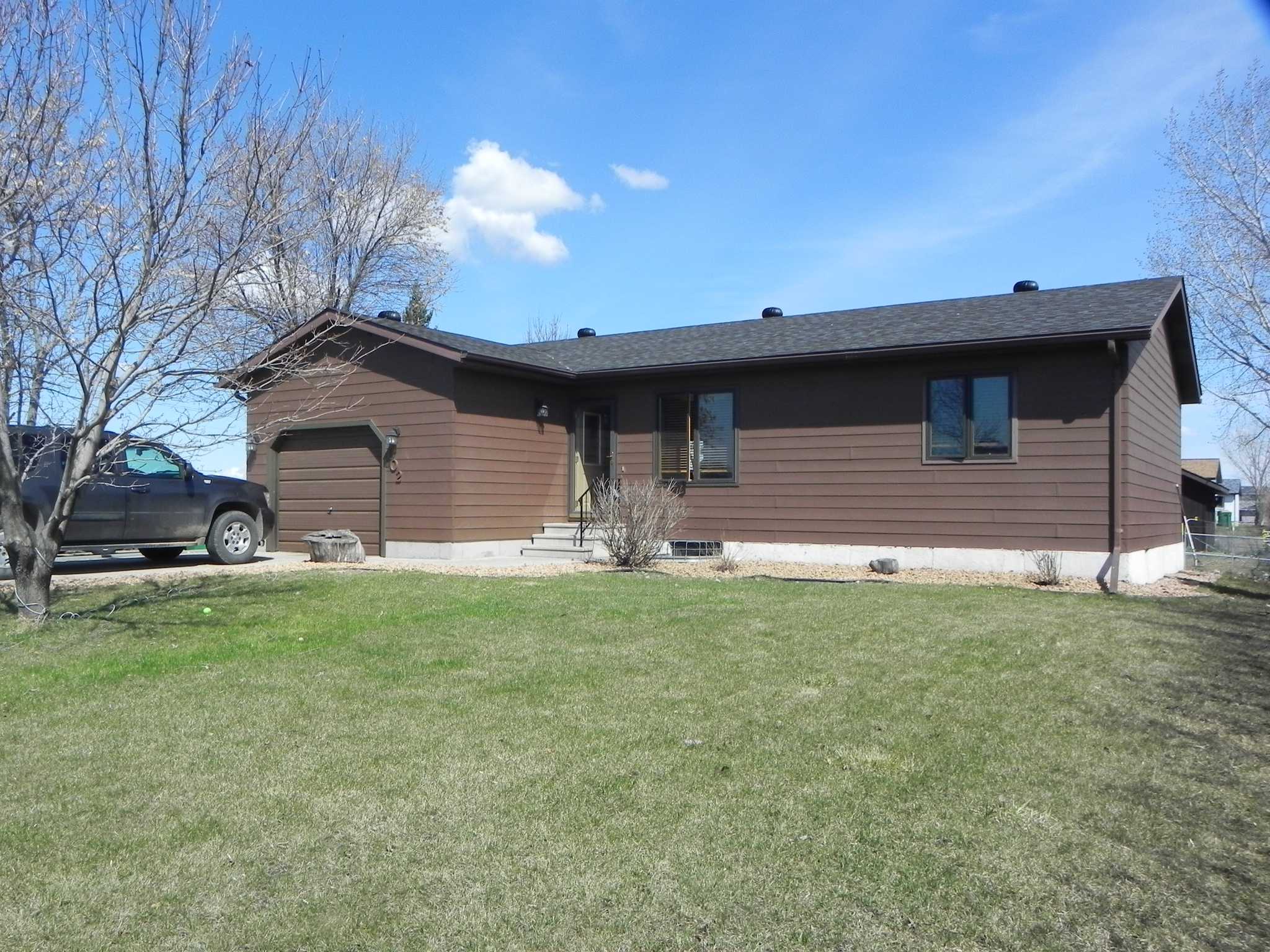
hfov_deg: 61.7
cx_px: 635
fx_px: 1064
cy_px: 476
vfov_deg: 48.2
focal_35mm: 29
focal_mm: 5.2
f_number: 7.1
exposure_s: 1/356
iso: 160
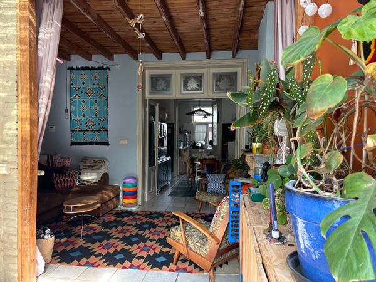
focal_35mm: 26
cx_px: 188
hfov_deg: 67.3
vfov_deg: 53.1
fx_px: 282
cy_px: 141
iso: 125
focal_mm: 5.96
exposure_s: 1/107
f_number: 1.6
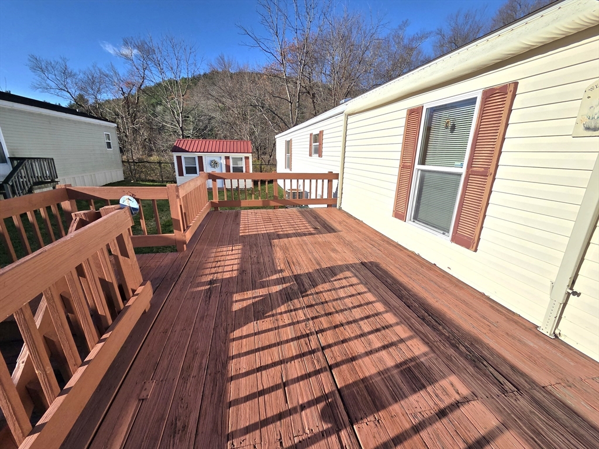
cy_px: 224
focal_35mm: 13
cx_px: 300
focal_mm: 2.2
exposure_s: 1/5000
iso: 50
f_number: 2.2
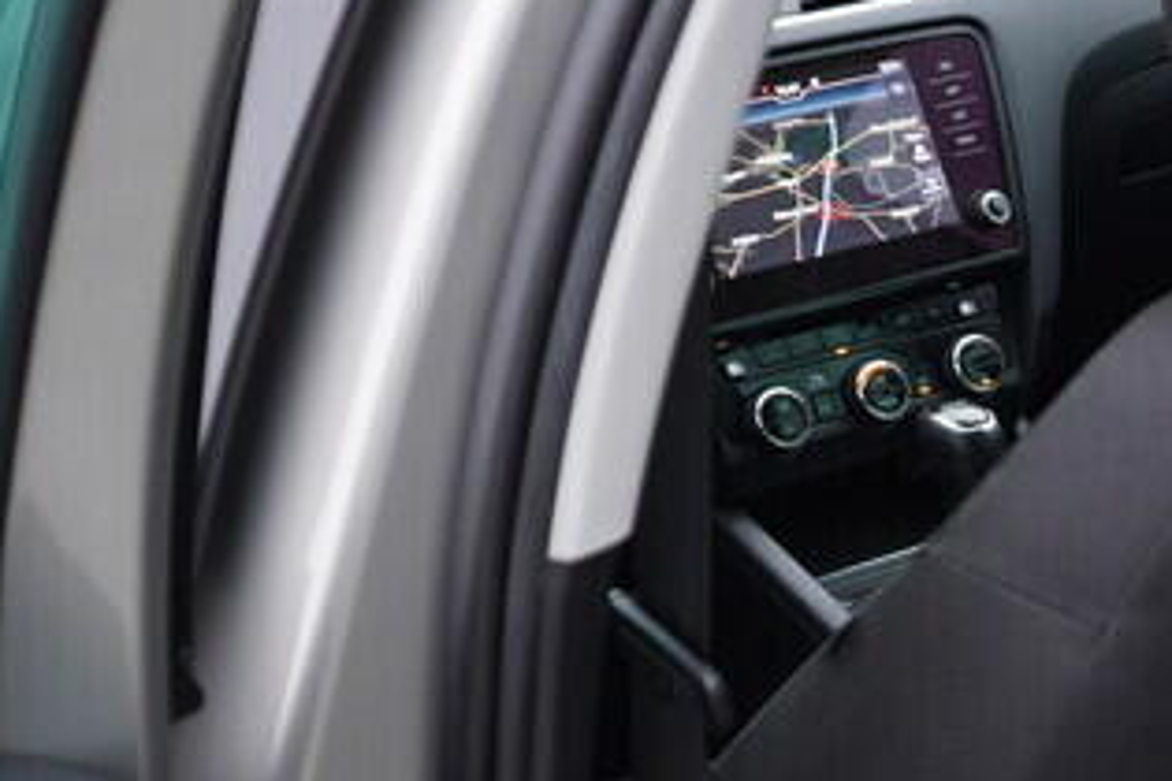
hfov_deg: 16.0
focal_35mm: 117
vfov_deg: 11.5
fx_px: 3809
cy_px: 865
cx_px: 1775
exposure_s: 1/40
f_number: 2.8
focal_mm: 24
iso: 160
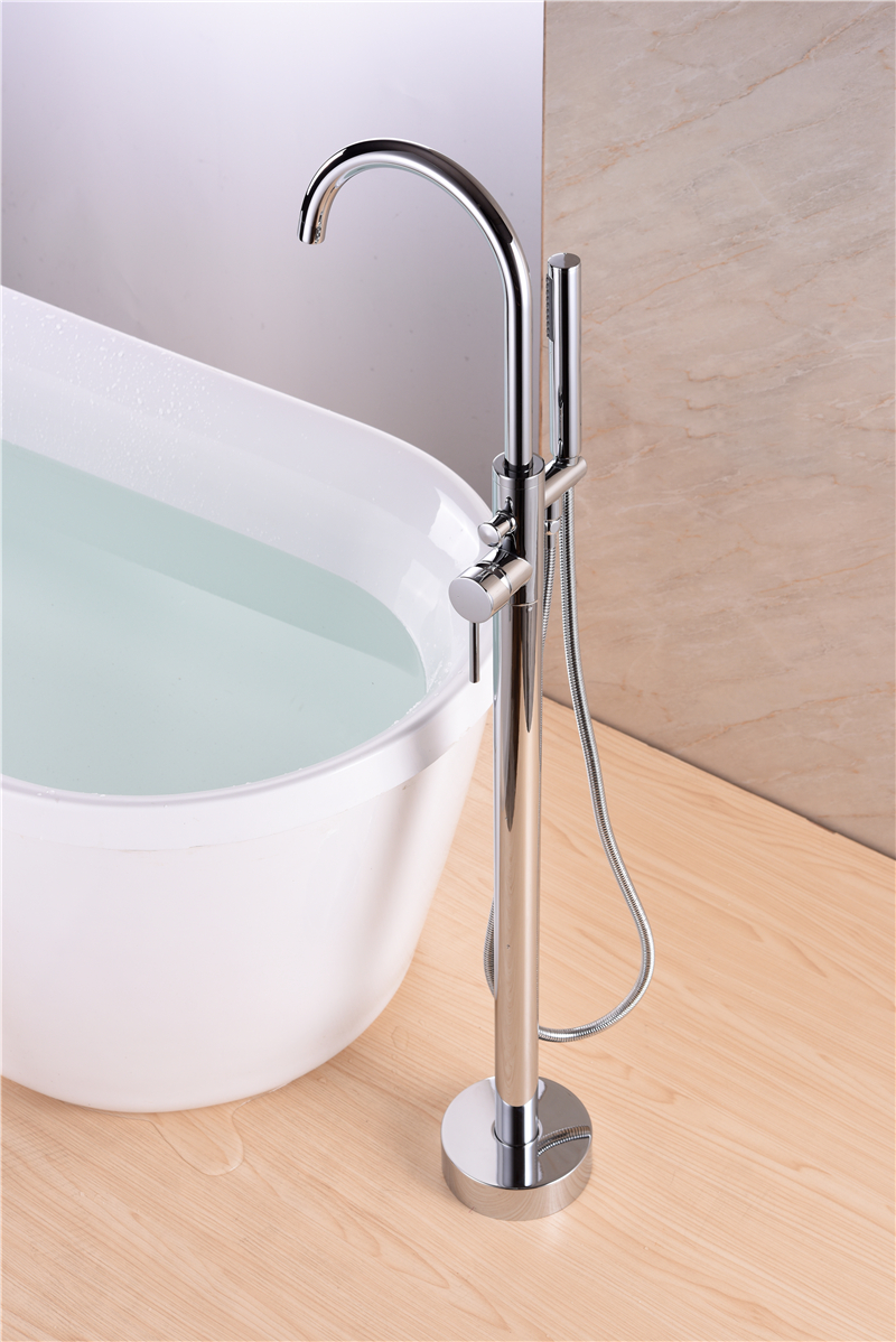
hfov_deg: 22.6
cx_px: 448
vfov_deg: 33.4
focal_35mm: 60
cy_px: 671
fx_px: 2237
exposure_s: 1/160
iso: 64
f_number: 9
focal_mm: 60
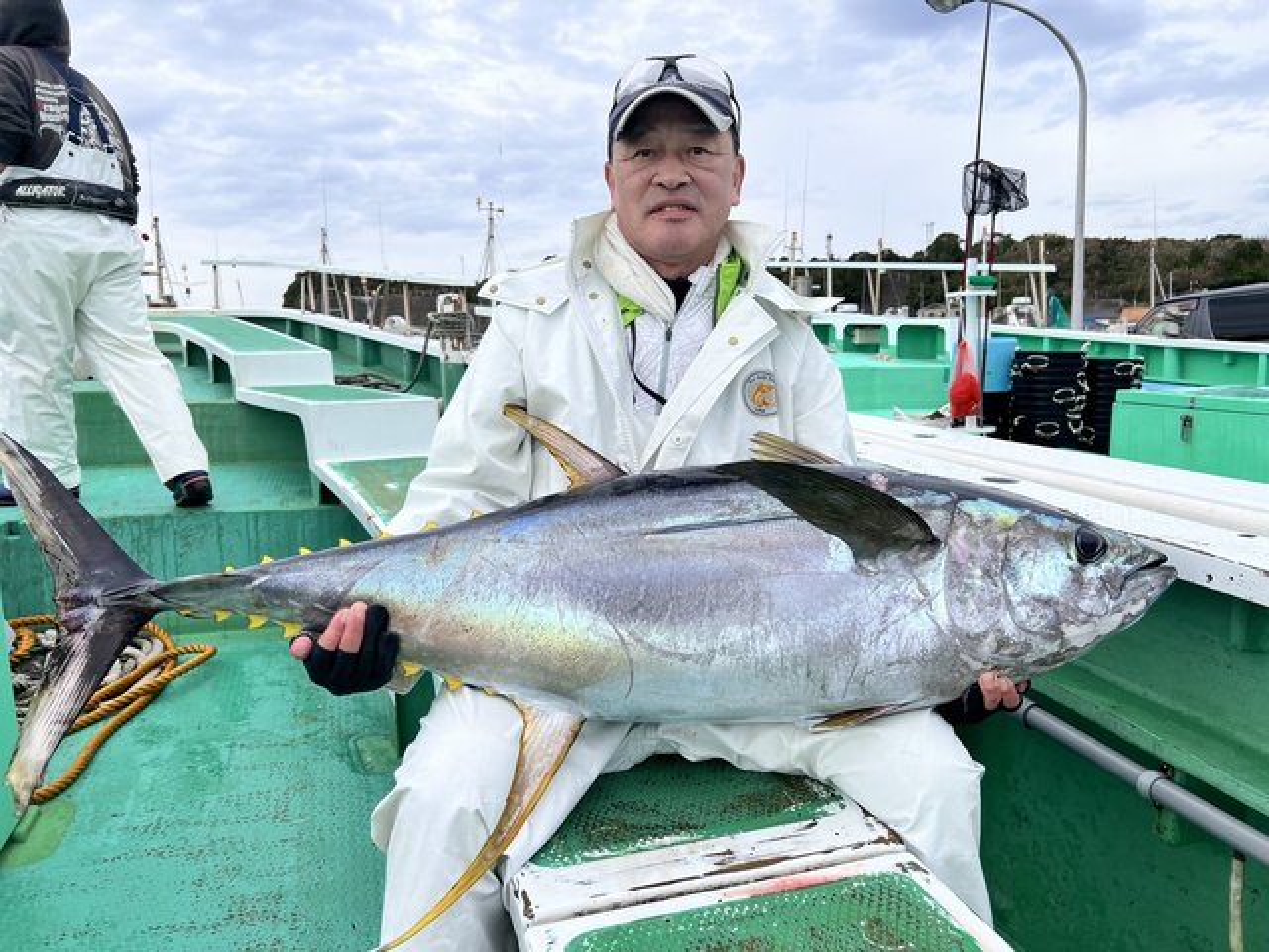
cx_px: 634
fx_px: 953
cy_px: 476
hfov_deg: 67.3
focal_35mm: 26
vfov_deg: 53.1
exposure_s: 1/1575
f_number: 1.5
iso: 50
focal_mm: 5.7
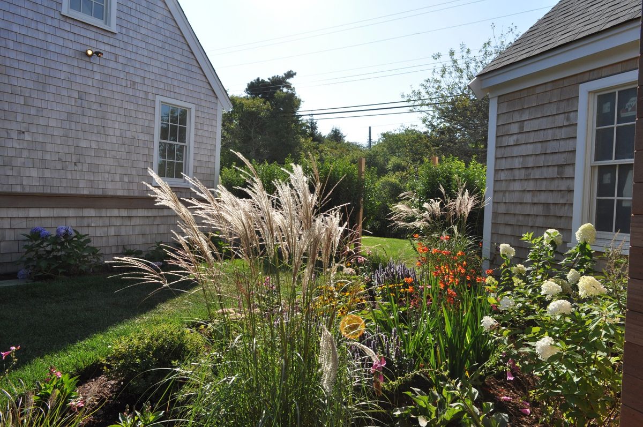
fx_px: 482
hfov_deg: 67.4
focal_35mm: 27
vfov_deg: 47.8
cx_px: 322
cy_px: 214
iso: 200
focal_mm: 18
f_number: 9
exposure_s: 1/320
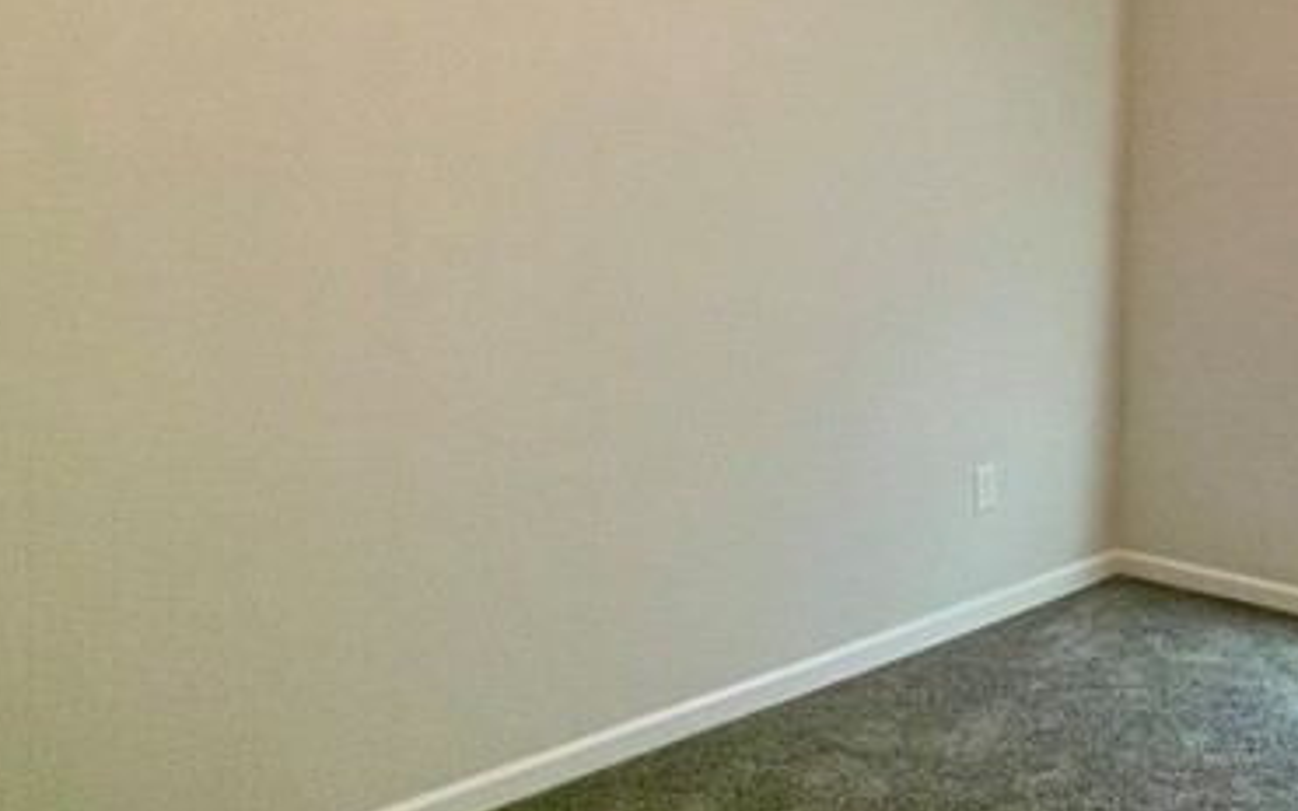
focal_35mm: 38
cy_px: 154
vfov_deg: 32.6
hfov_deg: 45.3
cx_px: 1232
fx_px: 1344
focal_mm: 1.57
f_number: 1.8
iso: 160
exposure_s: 1/120
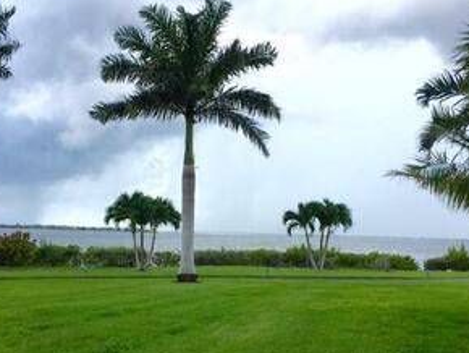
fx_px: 542
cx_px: 196
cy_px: 217
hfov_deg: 46.6
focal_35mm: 40
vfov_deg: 35.8
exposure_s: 1/775
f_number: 2.2
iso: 32
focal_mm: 4.15
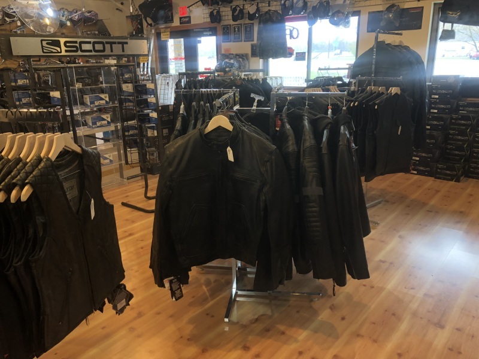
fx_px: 387
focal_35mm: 28
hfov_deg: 63.4
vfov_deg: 49.7
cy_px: 180
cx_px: 240
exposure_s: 1/60
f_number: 1.8
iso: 320
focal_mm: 3.99
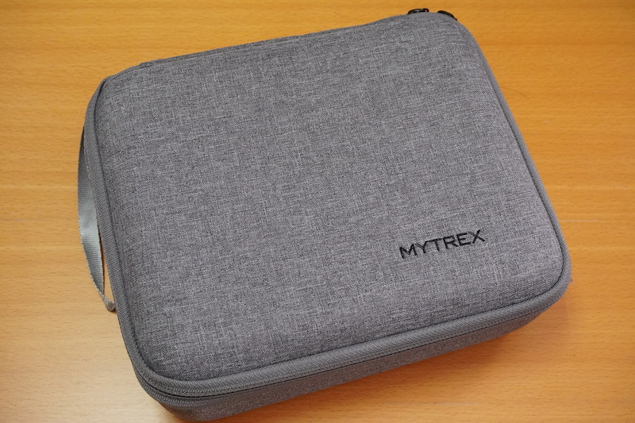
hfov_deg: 41.1
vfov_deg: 28.1
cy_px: 212
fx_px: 846
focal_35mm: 48
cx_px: 318
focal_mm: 32
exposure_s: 1/160
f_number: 8
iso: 5000
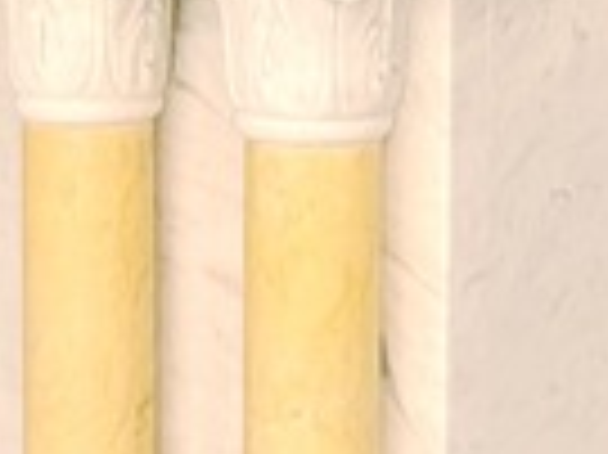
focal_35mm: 379
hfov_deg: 5.2
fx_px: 6651
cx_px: -396
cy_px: 382
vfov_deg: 3.9
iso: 32
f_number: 2.2
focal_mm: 7.5
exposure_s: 1/99
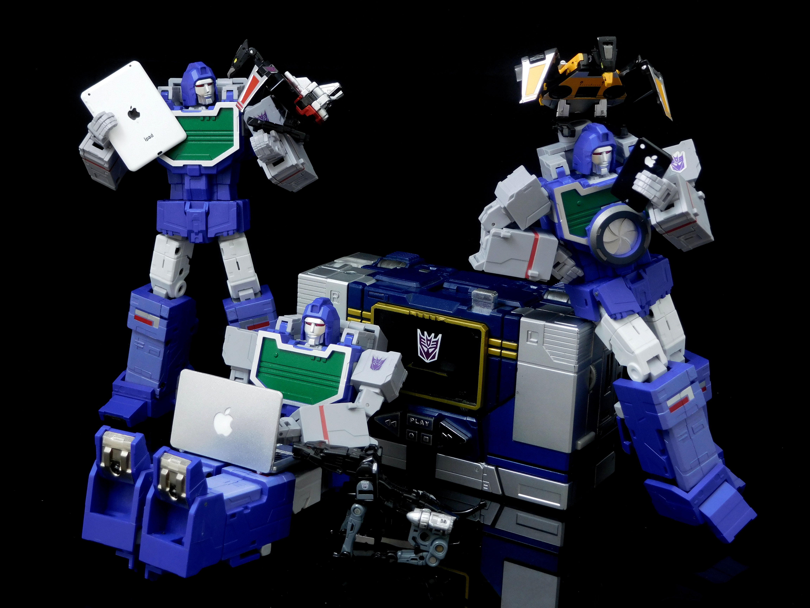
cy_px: 304
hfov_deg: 34.9
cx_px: 405
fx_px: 1287
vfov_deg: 26.6
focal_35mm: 55
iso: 125
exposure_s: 1
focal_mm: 9.8
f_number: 4.2
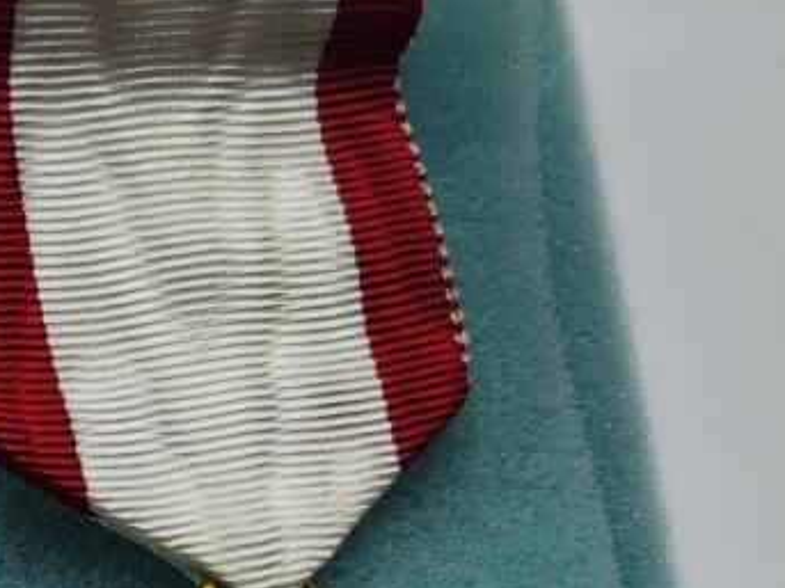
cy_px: 885
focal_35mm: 98
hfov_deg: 18.4
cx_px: -295
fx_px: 2222
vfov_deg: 14.1
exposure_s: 1/111
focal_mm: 5
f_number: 1.8
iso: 50
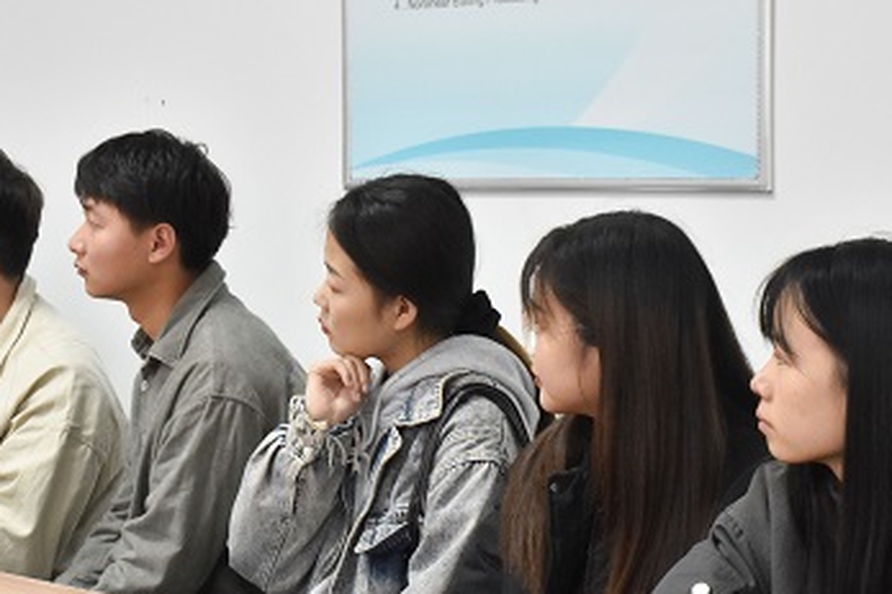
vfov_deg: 14.1
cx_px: 398
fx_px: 2400
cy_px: 319
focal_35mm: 97
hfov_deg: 21.0
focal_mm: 35
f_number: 7.1
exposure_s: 1/50
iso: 1600
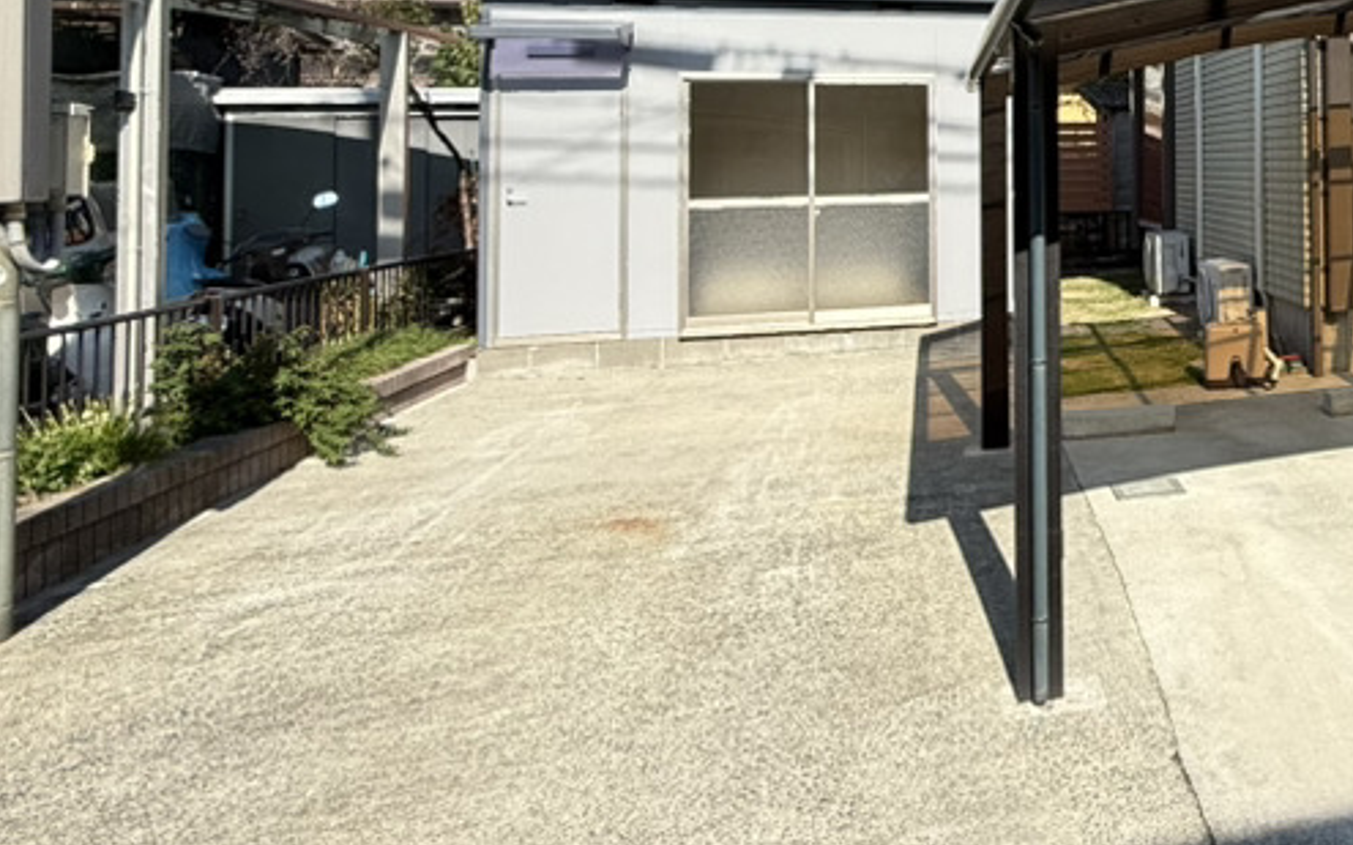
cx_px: 1419
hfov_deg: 44.1
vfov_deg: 33.6
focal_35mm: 36
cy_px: 98
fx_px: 1327
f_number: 2.2
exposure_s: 1/1285
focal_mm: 2.22
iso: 50
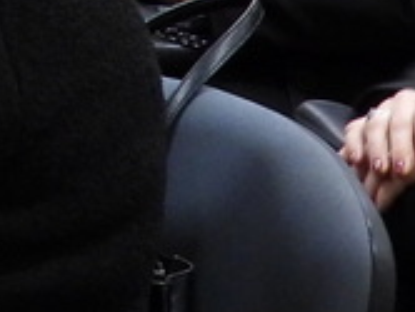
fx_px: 2773
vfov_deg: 6.3
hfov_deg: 8.1
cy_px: -272
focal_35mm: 231
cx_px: -440
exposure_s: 1/20
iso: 400
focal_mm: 5.8
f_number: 3.2
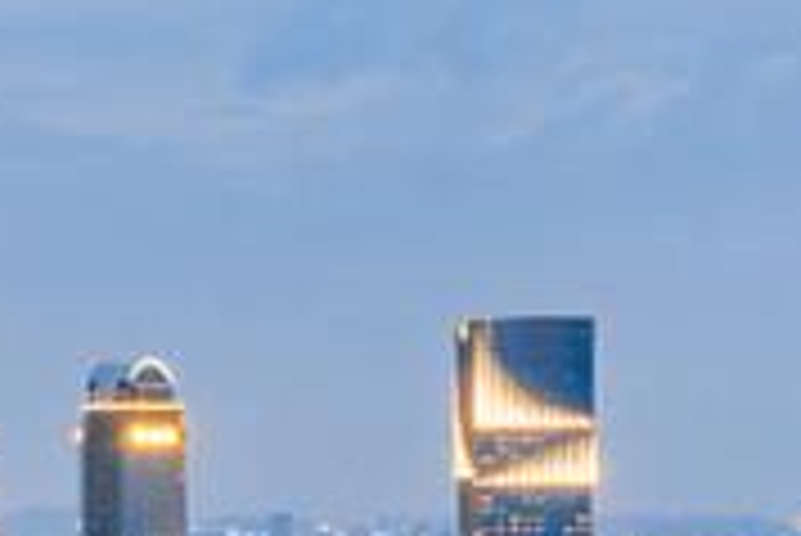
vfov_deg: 12.4
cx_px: -788
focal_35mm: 108
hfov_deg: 15.3
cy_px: 642
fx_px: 2405
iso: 50
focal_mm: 16
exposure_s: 25
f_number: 16
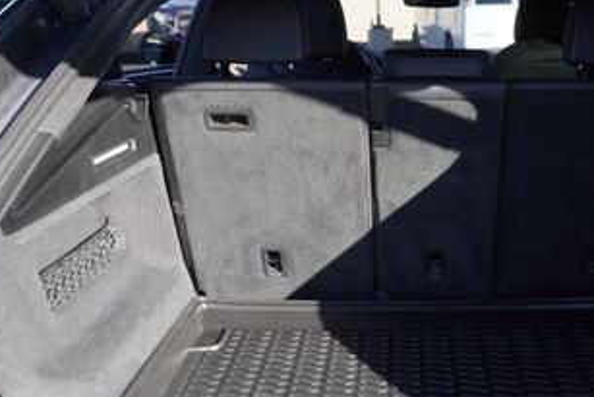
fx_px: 825
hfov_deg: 38.7
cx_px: 435
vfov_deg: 26.8
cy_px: 271
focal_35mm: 50
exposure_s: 1/125
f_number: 5.6
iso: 100
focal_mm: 16
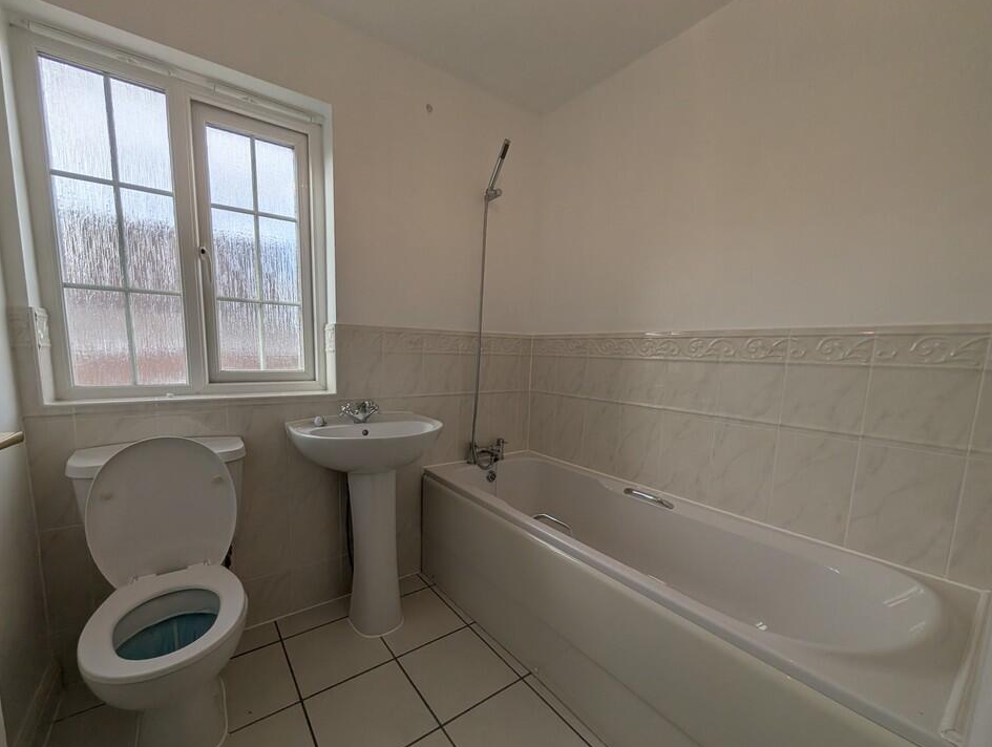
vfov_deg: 89.9
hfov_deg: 106.0
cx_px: 471
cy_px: 399
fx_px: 373
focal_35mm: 13
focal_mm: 2.02
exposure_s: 1/569
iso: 53
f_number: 1.7
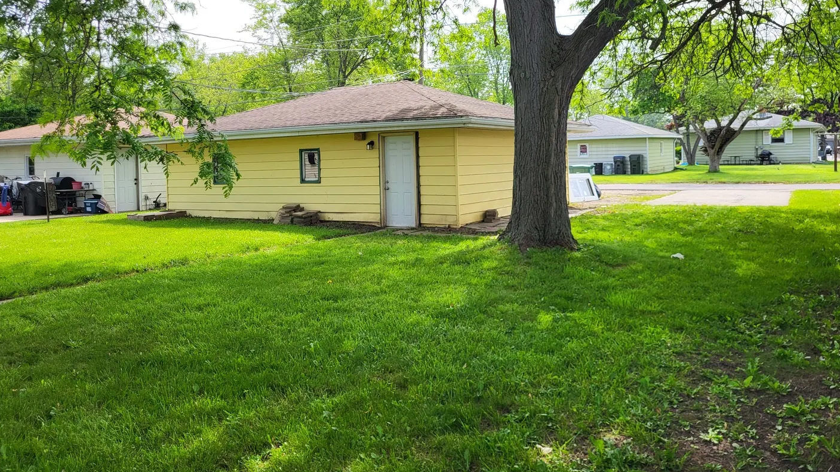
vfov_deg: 39.9
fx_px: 646
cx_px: 426
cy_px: 183
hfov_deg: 66.1
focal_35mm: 29
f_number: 1.8
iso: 40
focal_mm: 5.4
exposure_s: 1/1276
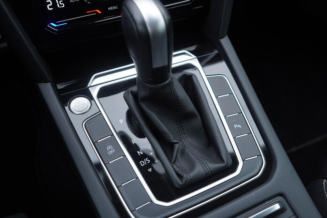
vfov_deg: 36.9
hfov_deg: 53.1
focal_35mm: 36
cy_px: 109
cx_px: 164
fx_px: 327
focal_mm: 24
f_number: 2.8
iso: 125
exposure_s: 1/40
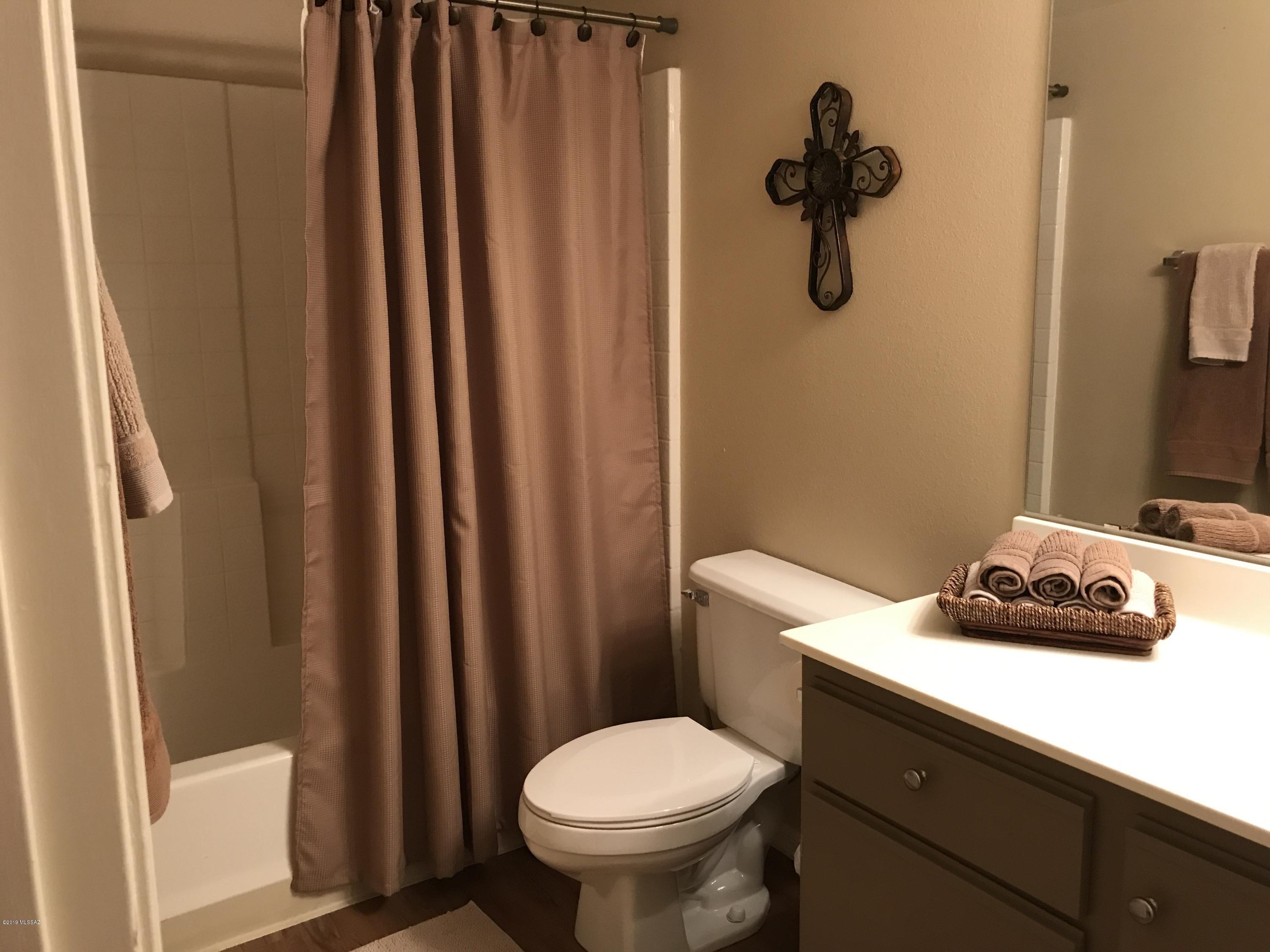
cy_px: 476
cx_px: 635
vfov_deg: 49.7
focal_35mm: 28
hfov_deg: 63.4
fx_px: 1027
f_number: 1.8
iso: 64
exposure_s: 1/15
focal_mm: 3.99
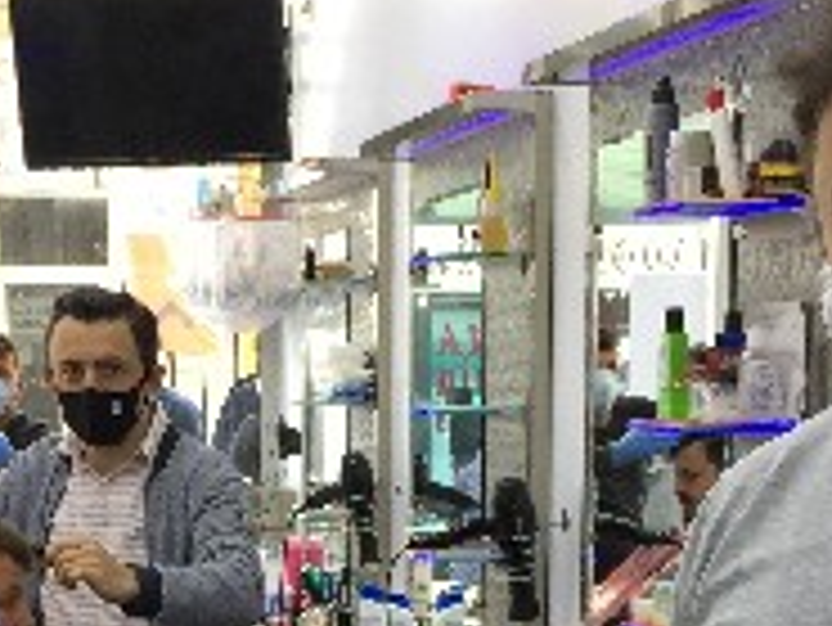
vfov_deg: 13.4
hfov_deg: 18.7
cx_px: 315
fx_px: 2525
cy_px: 901
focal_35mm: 105
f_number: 2.2
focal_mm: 4.15
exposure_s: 1/33
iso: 64
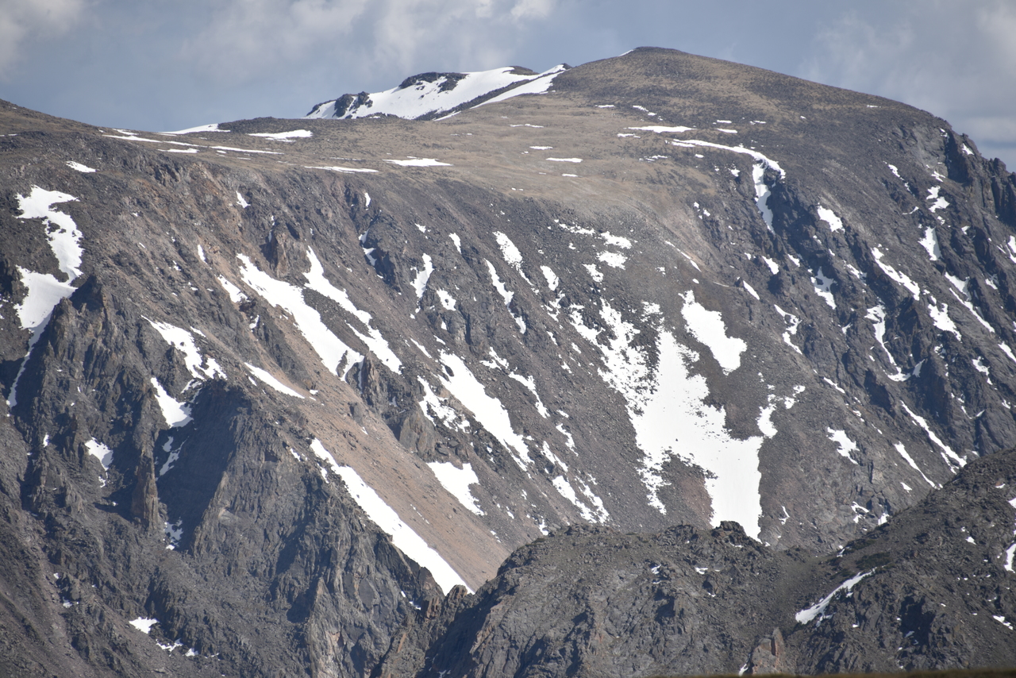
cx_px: 508
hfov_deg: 6.9
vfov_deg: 4.6
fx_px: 8468
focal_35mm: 300
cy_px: 339
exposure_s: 1/640
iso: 100
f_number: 7.1
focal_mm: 300
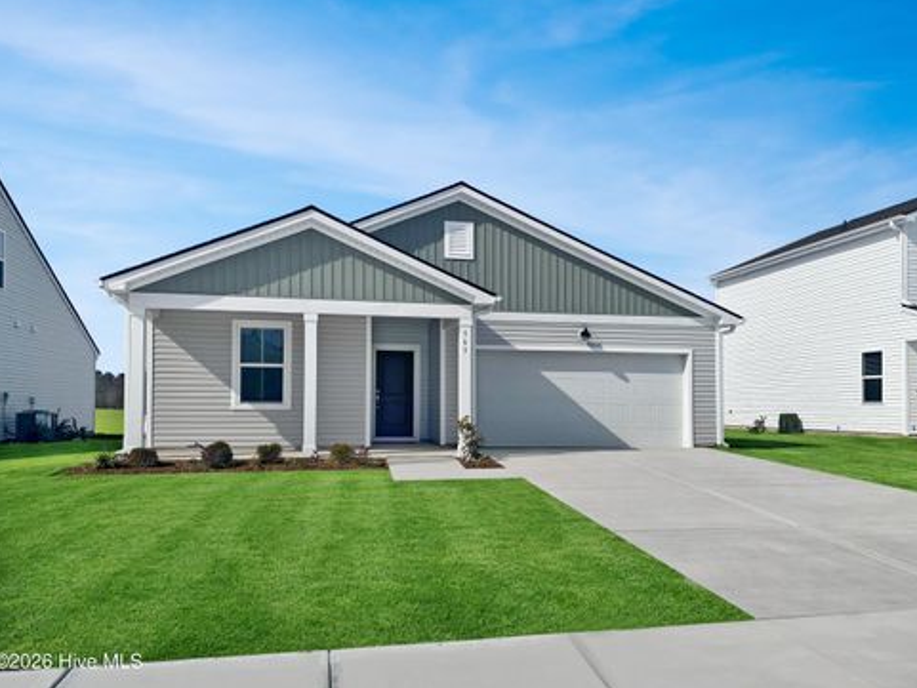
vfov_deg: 51.4
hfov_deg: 65.3
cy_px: 336
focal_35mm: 27
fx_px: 715
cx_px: 469
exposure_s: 1/9600
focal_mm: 4.25
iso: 32
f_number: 1.8
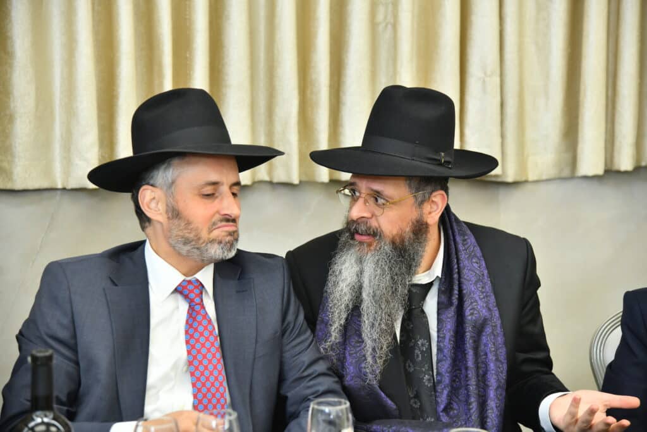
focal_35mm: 86
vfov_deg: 15.9
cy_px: 216
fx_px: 1546
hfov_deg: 23.6
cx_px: 324
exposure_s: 1/200
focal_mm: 86
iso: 1000
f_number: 4.5
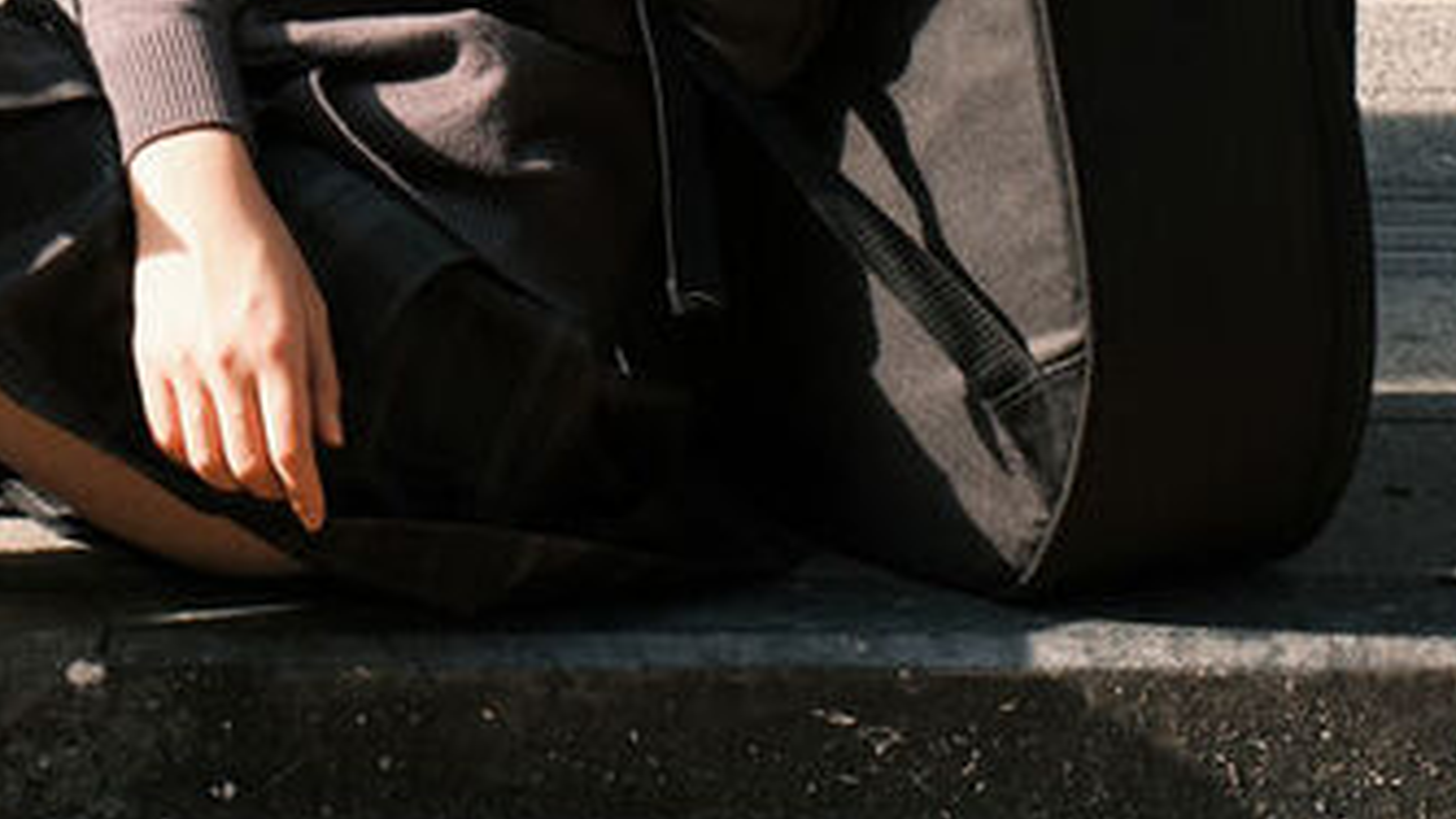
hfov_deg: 12.7
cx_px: 78
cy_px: -501
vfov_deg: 7.1
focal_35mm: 168
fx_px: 6487
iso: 200
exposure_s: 1/200
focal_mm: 34
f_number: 5
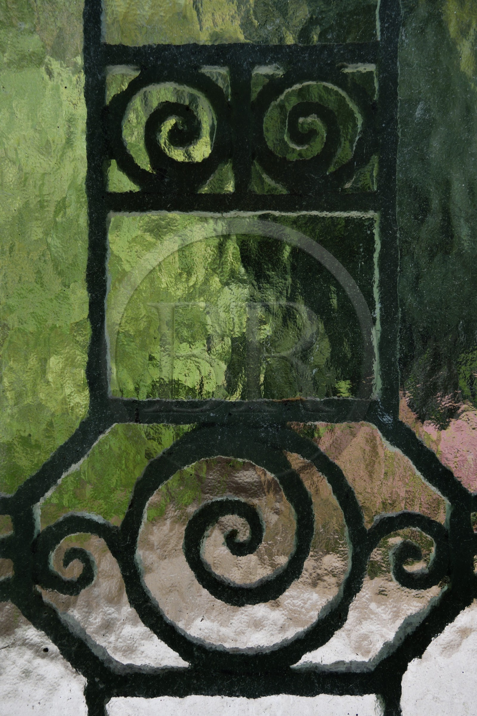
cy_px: 358
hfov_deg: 28.1
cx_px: 238
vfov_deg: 41.1
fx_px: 954
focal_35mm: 48
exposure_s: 1/125
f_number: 5
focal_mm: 48
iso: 800
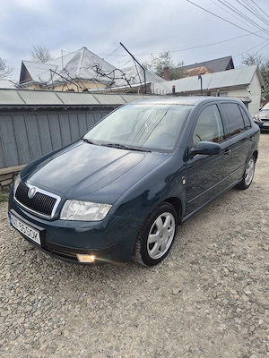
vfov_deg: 73.9
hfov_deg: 58.9
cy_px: 179
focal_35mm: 23
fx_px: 238
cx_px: 134
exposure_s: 1/244
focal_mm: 5.4
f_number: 1.8
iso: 25
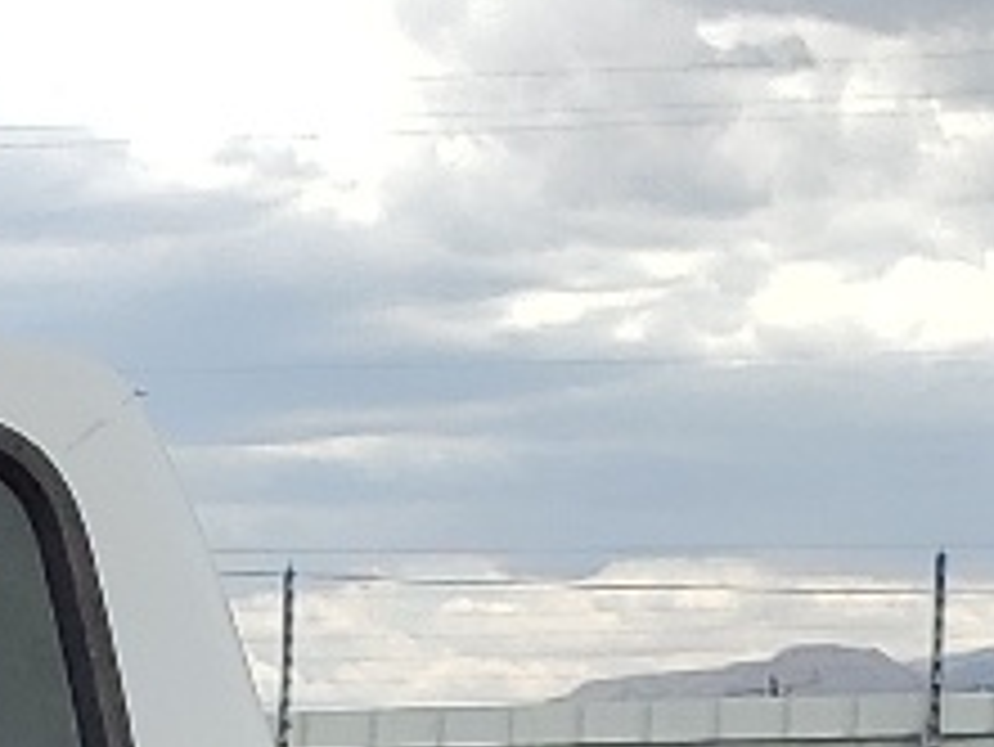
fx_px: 5401
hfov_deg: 9.8
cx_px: -1003
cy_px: 2444
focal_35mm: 188
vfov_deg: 6.9
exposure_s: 1/2000
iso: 50
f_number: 1.5
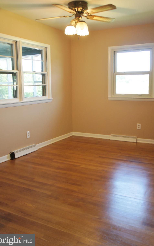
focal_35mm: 34
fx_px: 228
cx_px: 77
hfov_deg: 37.3
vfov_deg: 56.7
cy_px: 123
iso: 400
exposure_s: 1/40
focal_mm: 22
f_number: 4
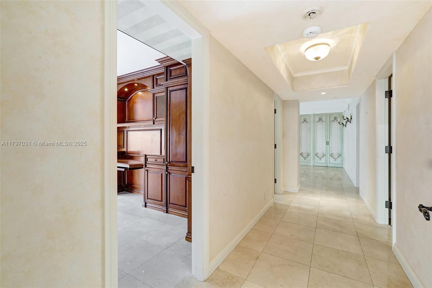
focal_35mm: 16
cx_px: 216
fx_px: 192
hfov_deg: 96.7
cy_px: 144
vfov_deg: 73.8
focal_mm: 16
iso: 640
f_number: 13
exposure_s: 1/4
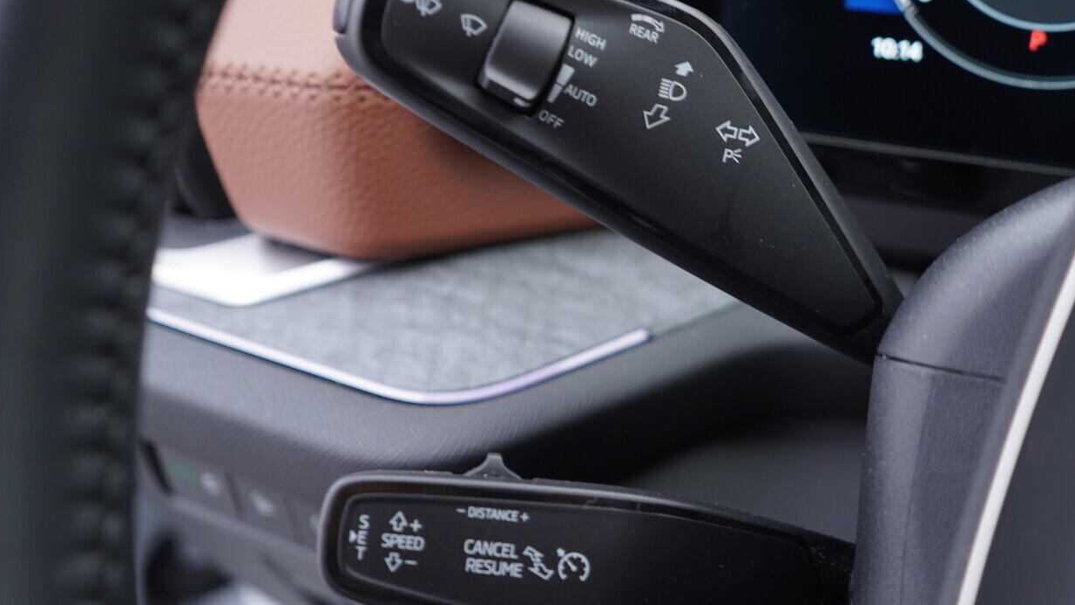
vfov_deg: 27.1
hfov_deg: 46.3
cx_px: 593
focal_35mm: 44
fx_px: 1254
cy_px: 333
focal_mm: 24
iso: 250
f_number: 2.8
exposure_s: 1/40
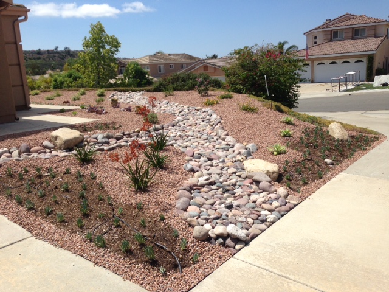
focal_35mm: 33
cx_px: 194
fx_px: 371
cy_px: 146
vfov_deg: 42.9
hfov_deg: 55.4
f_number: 2.4
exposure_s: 1/2088
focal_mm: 4.12
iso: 50
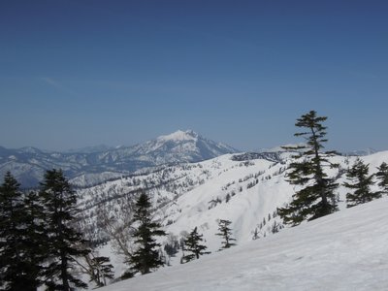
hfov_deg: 42.1
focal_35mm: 45
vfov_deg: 32.2
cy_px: 146
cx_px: 194
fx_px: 504
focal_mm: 8.1
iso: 160
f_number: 8
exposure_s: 1/1250
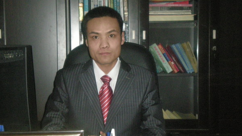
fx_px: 584
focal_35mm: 91
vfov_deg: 13.3
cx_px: 115
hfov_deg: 23.4
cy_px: 74
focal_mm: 12.3
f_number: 4.6
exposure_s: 1/120
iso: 542
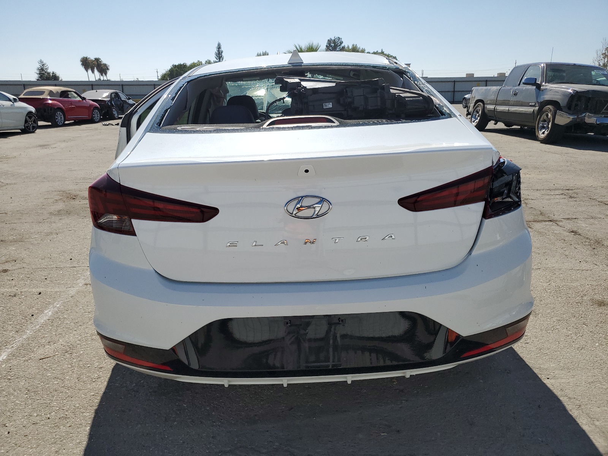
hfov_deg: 67.3
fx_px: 457
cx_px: 304
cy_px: 228
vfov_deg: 53.1
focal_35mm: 26
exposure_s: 1/5000
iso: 50
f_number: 1.5
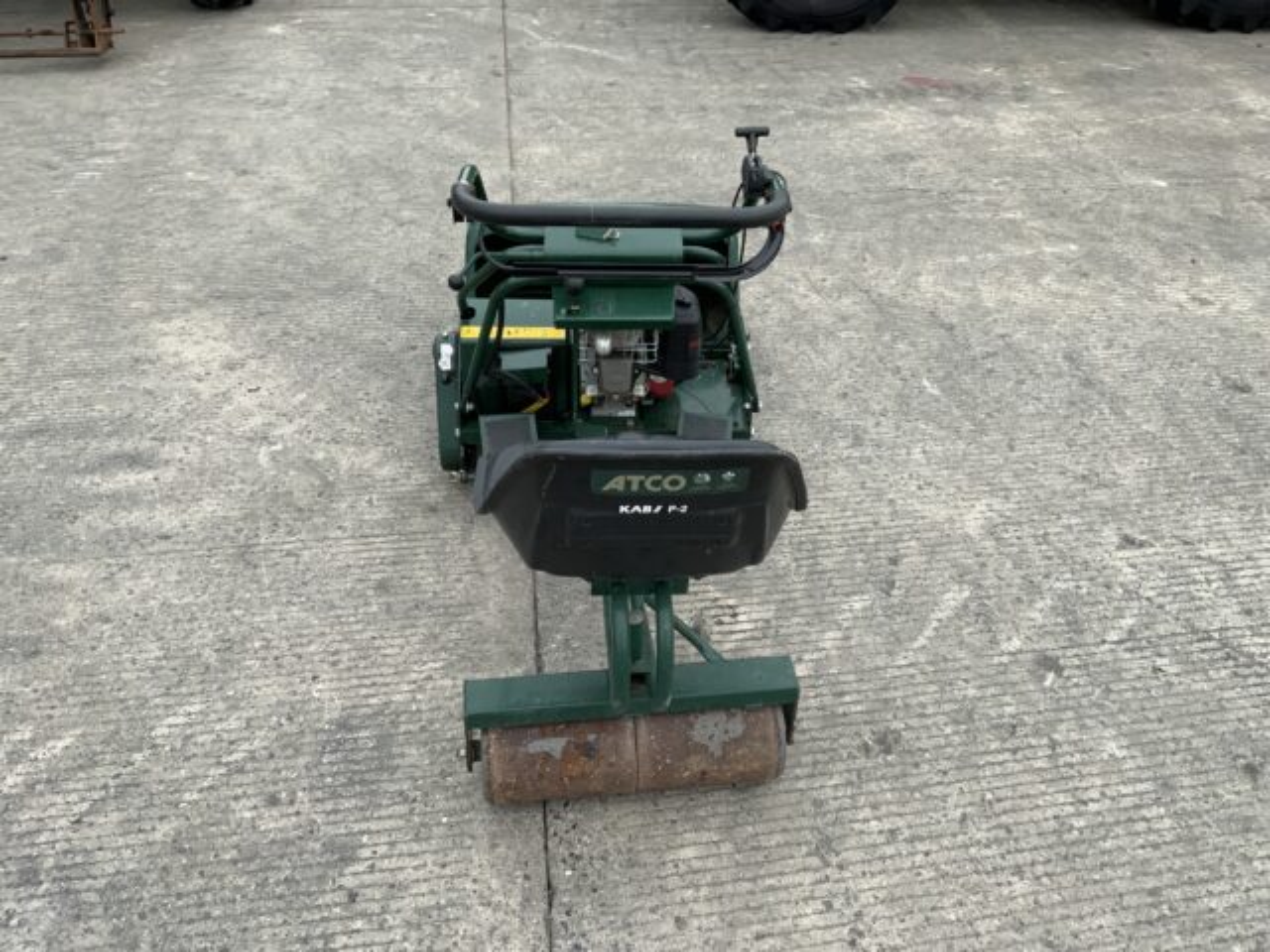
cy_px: 476
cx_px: 635
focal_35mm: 29
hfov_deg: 61.7
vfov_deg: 48.2
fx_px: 1064
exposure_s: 1/251
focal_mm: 3
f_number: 1.8
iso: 16
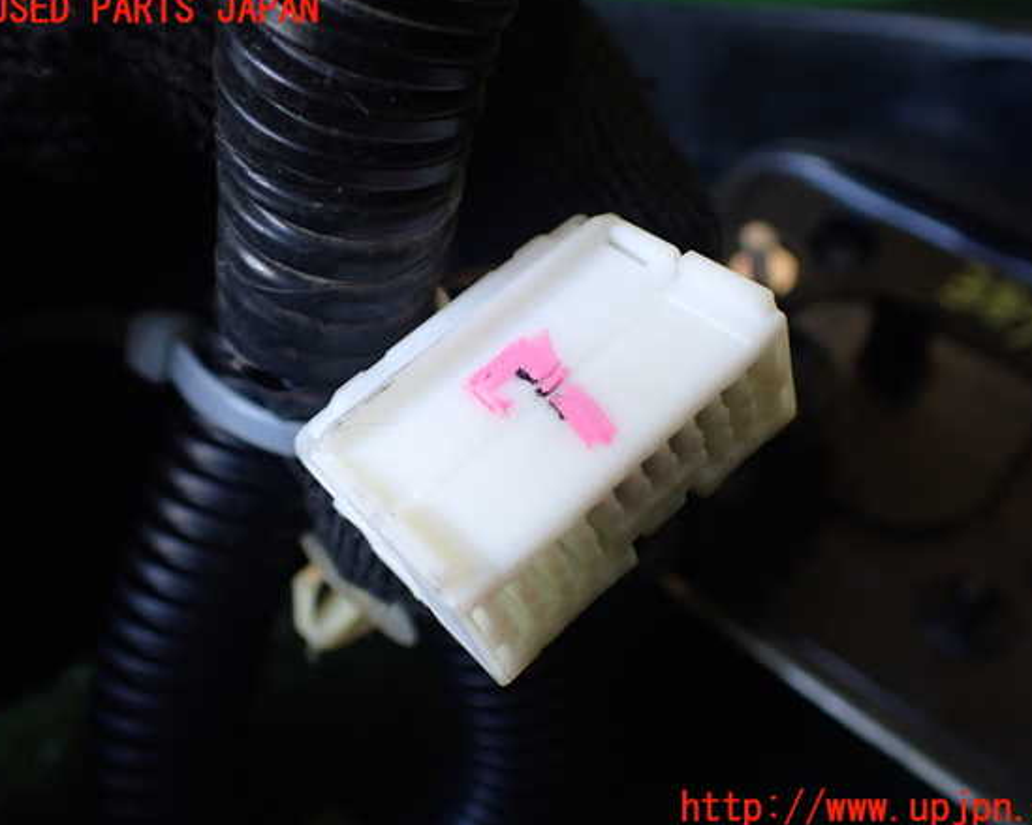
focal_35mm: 32
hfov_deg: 55.6
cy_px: 410
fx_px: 977
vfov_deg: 45.8
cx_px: 541
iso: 320
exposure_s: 1/125
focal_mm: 5.4
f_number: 2.3
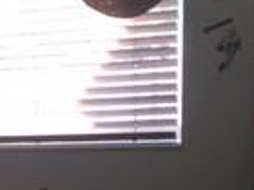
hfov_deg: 13.7
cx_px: -156
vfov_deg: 10.9
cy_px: 248
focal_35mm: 133
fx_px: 976
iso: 40
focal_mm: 4.15
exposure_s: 1/30
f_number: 2.2
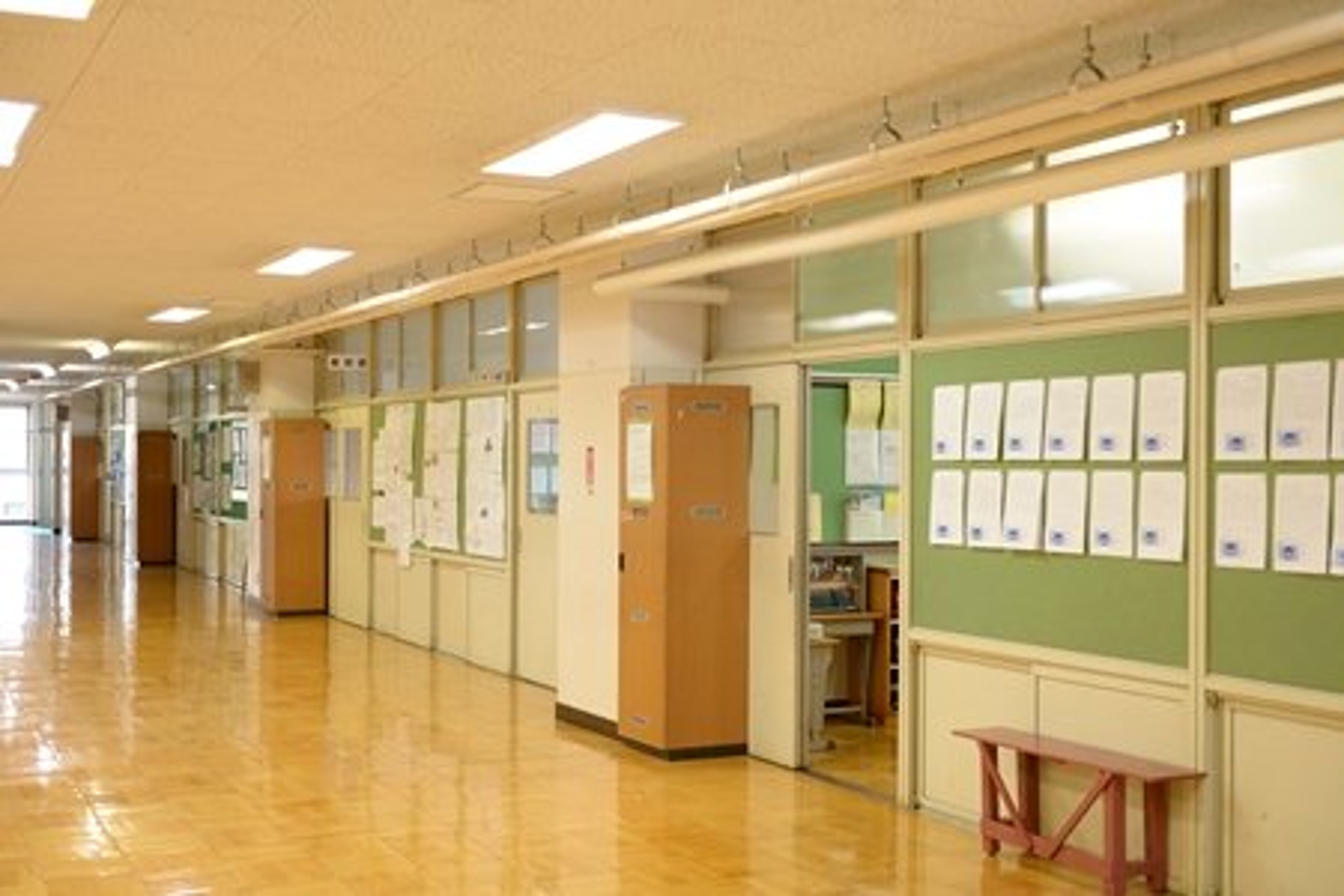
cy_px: 448
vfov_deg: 31.9
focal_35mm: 42
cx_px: 672
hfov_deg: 46.4
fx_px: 1568
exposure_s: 1/60
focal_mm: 42
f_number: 3.2
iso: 500
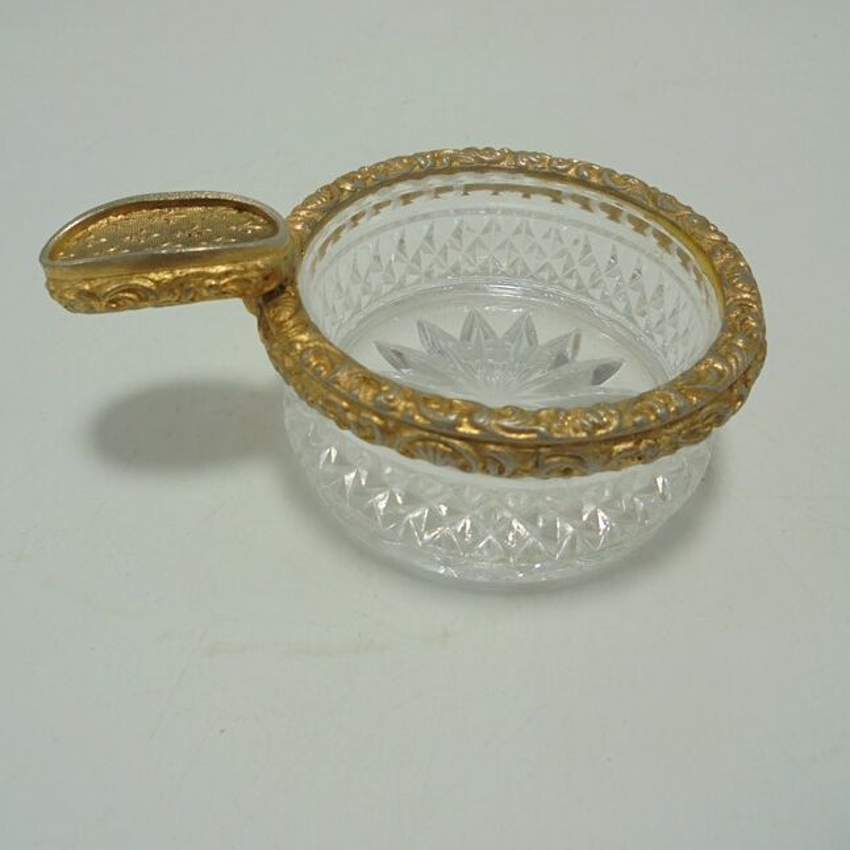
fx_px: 889
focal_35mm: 32
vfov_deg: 50.6
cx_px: 423
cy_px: 320
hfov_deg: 51.1
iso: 100
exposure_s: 1/160
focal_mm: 4.6
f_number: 3.5
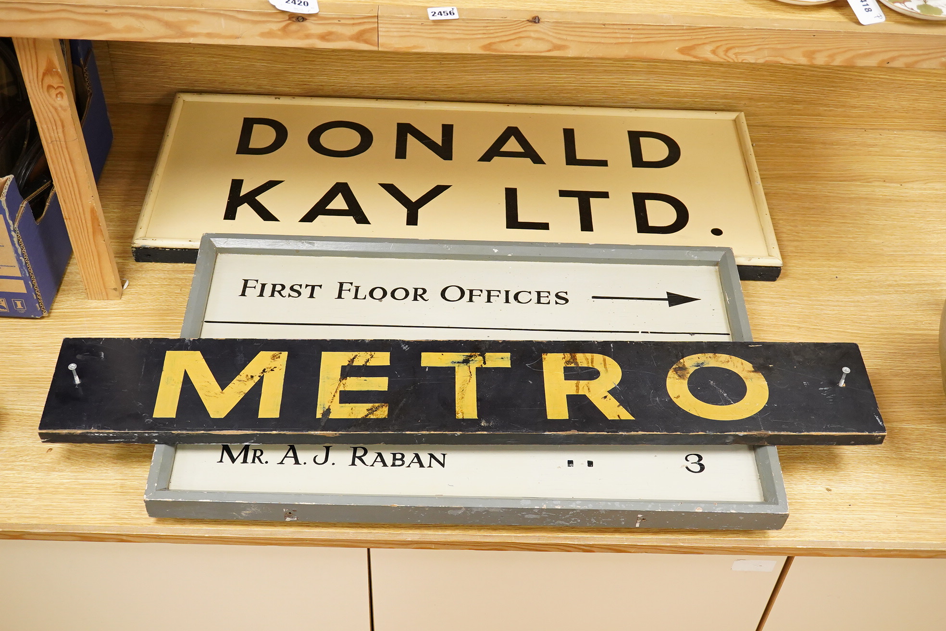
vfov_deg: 29.9
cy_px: 316
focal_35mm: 45
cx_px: 473
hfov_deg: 43.6
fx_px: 1182
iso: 2500
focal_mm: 30
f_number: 7.1
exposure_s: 1/160
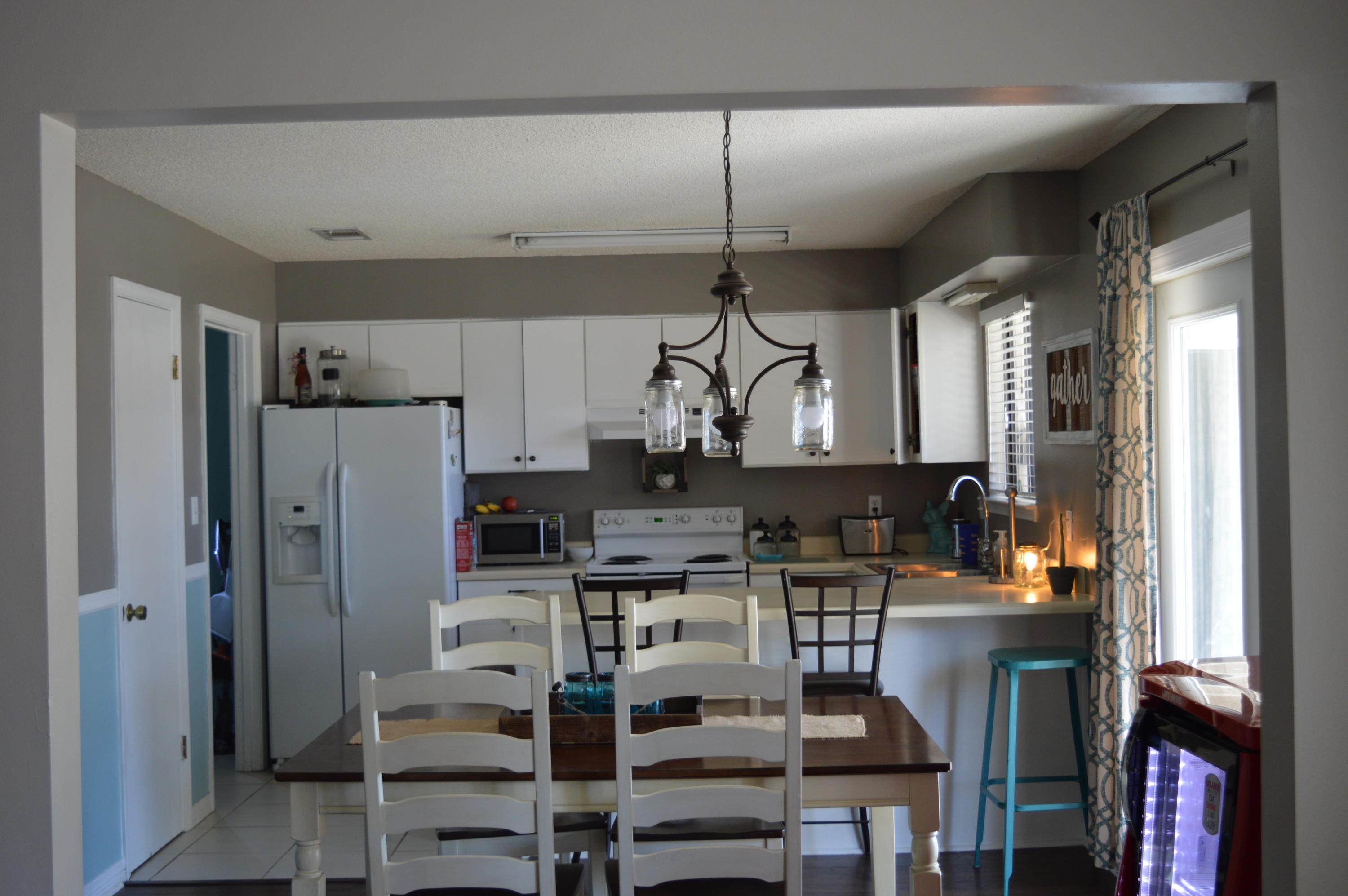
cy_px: 448
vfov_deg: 32.9
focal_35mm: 40
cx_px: 674
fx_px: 1515
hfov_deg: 48.0
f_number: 4
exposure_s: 1/50
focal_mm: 27
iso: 400
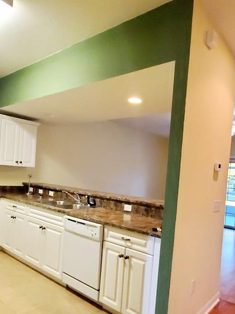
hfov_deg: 54.5
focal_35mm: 25
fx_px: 226
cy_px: 177
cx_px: 141
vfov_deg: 69.1
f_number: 2.2
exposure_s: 1/59.2
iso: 640
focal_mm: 1.8
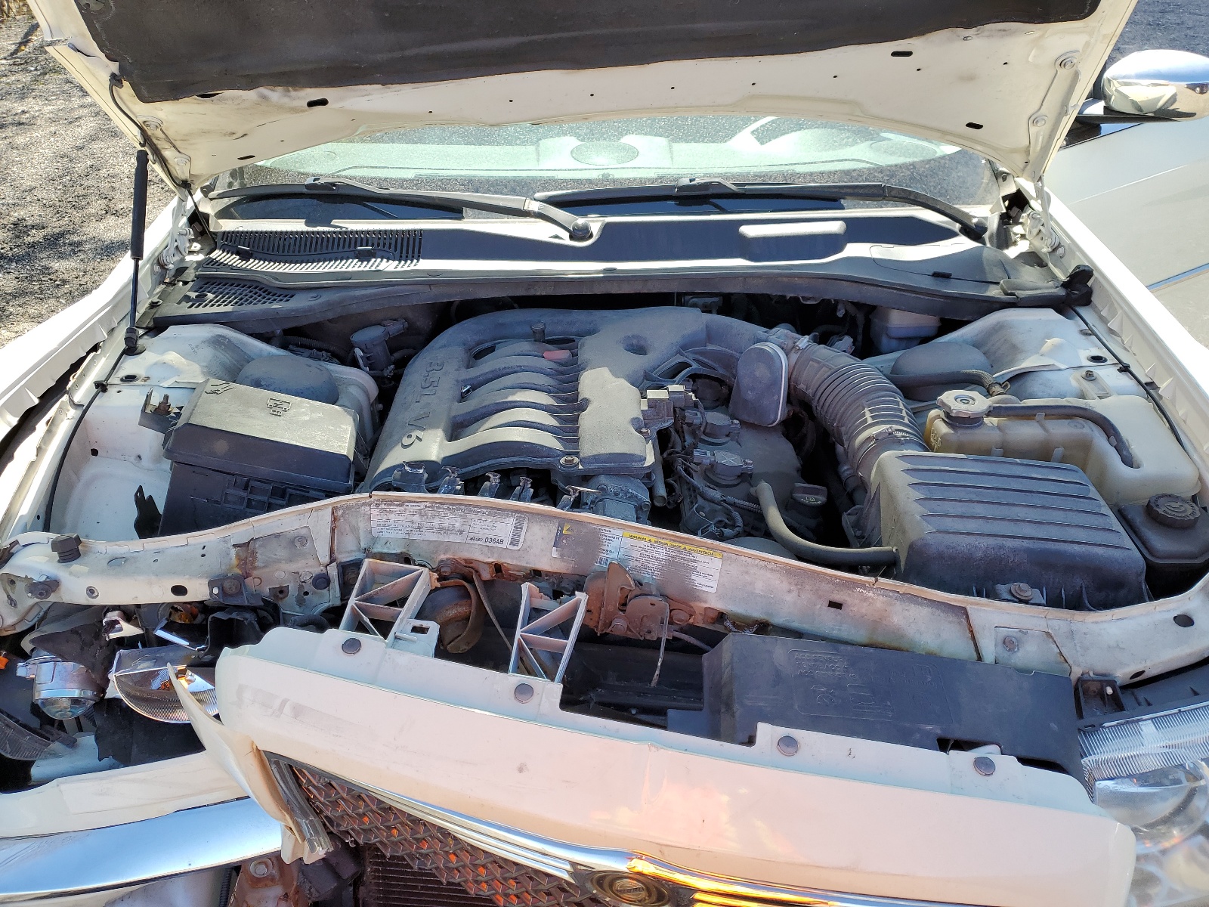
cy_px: 454
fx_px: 908
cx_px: 604
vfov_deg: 53.1
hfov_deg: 67.3
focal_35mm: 26
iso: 50
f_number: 1.5
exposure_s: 1/588
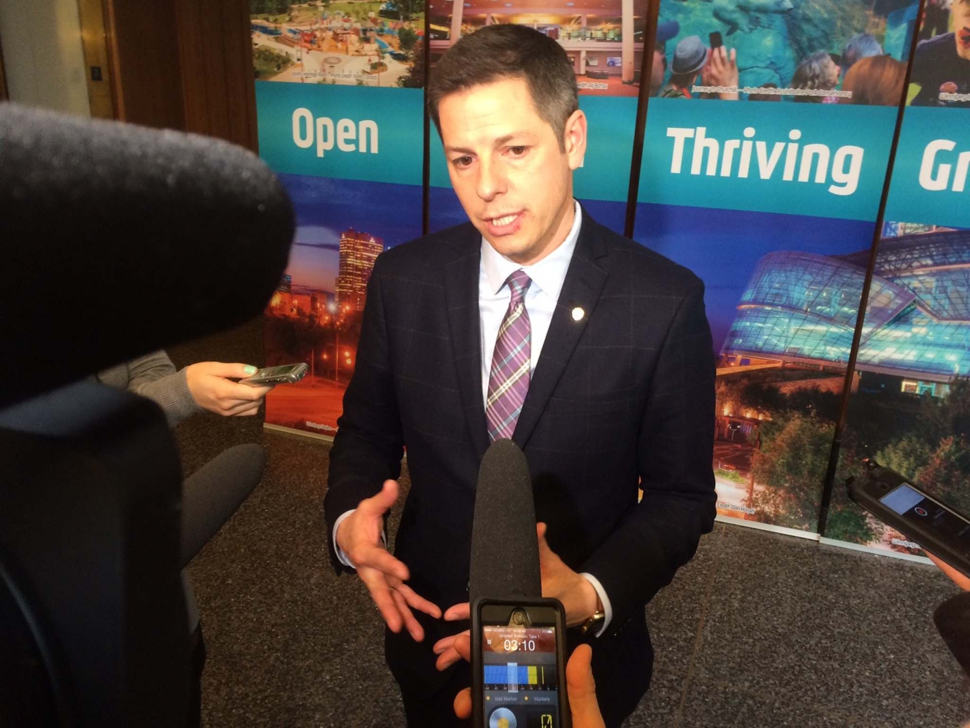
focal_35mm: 29
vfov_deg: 48.2
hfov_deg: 61.7
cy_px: 364
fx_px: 813
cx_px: 485
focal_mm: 4.15
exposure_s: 1/30
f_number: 2.2
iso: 50
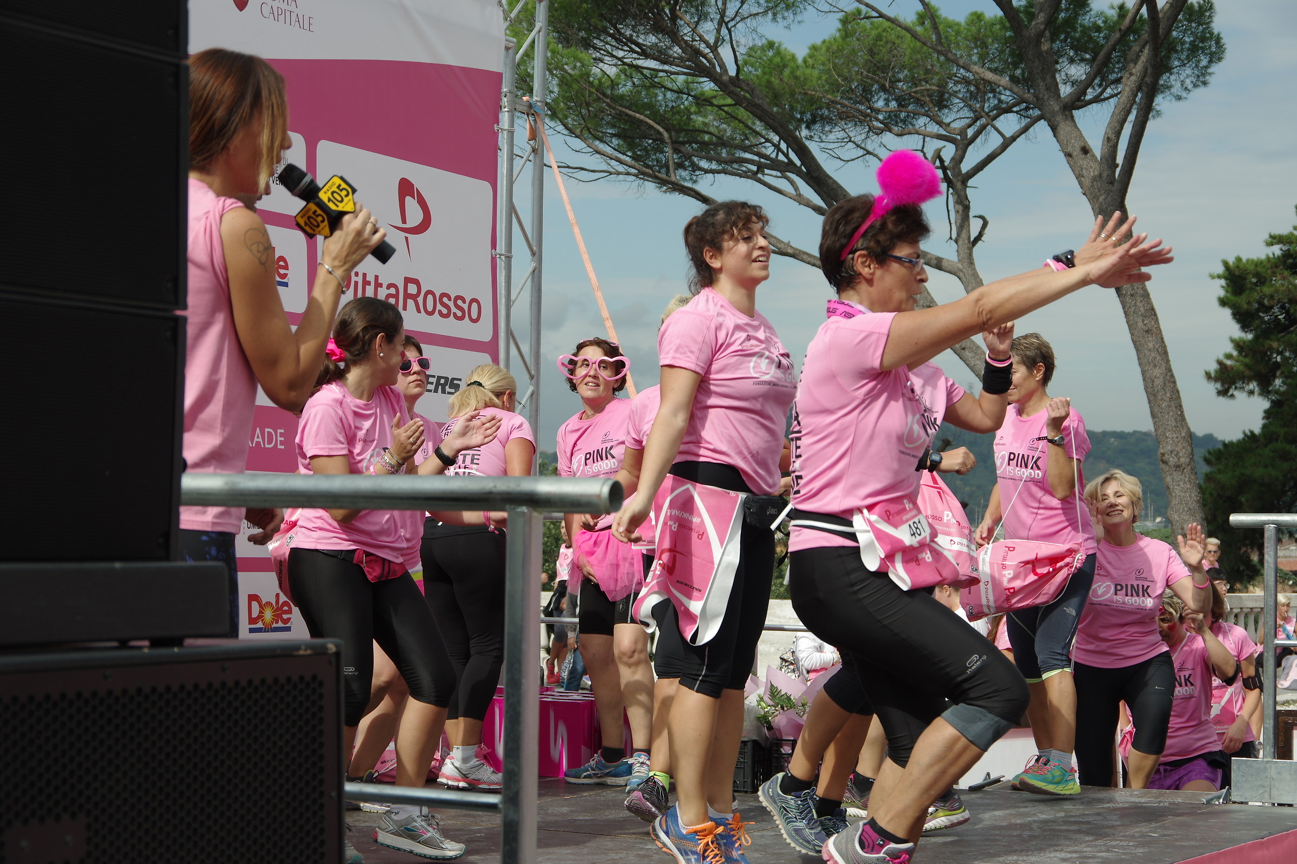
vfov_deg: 18.9
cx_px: 648
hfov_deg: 28.1
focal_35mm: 72
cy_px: 432
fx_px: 2594
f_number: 6.3
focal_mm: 48
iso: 100
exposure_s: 1/500
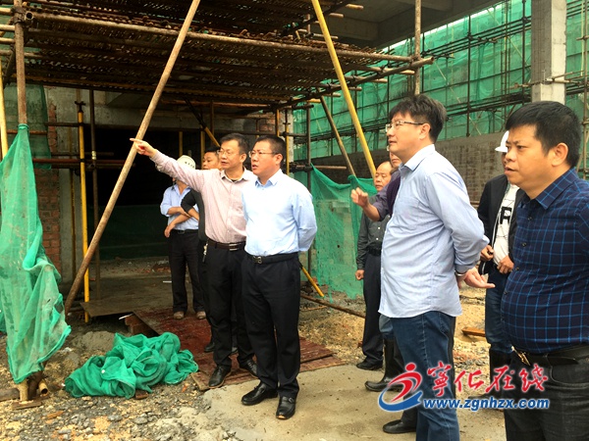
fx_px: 493
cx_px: 294
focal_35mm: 29
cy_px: 220
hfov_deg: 61.7
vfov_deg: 48.2
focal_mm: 4.15
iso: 32
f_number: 2.2
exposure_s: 1/184
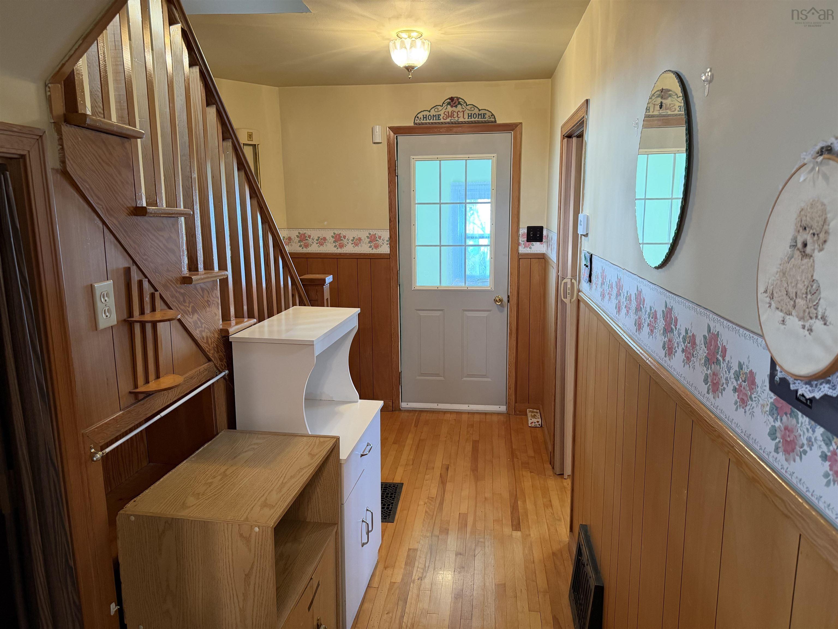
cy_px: 314
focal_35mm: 24
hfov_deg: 71.6
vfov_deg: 56.8
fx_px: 581
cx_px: 419
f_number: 1.78
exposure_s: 1/60
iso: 400
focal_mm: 6.76
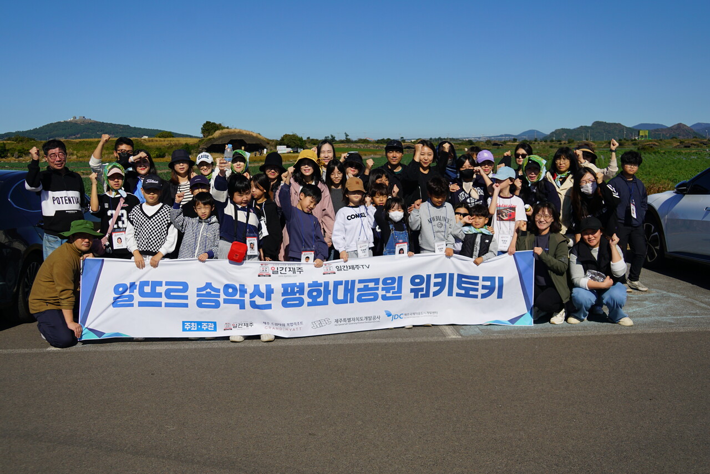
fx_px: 671
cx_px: 355
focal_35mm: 34
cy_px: 237
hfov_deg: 55.8
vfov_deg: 38.9
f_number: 5
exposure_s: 1/1600
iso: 100
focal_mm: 23
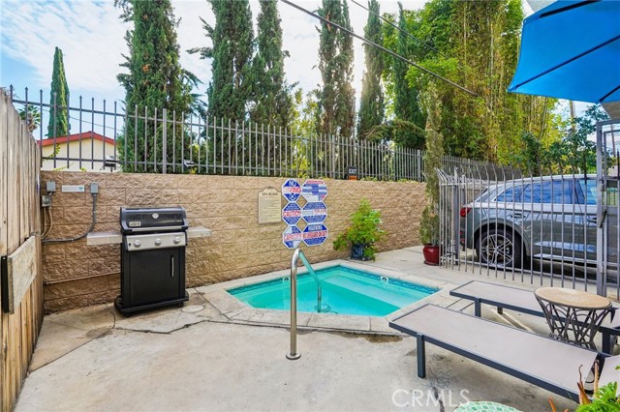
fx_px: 275
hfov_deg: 96.8
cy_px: 206
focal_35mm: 16
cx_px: 310
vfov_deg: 73.7
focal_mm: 16
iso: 400
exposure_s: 1/200
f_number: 8
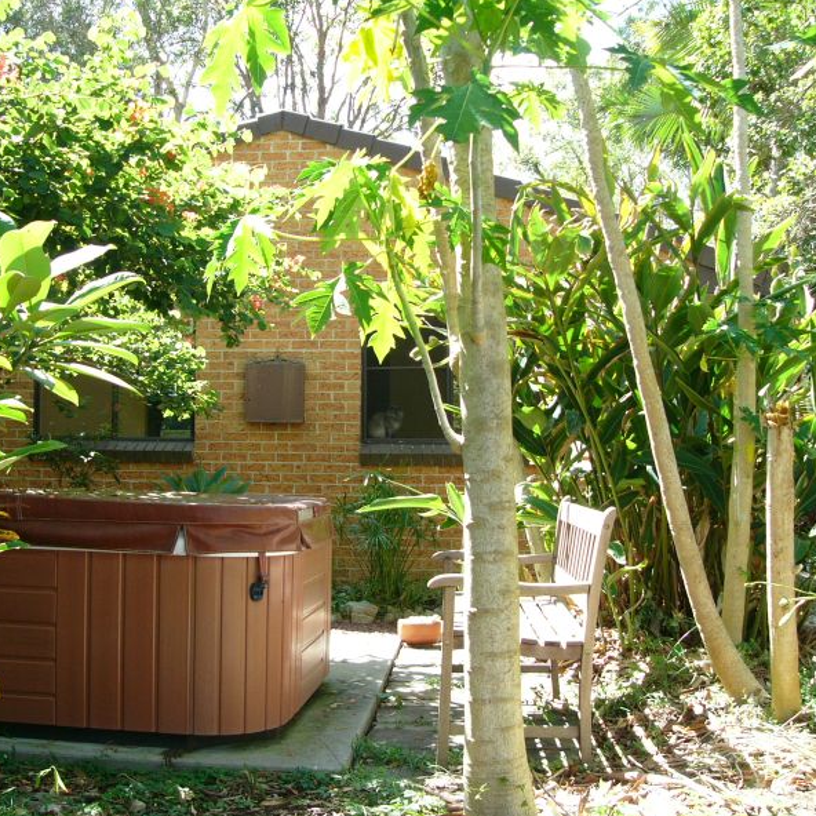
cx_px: 336
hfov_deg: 39.0
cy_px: 412
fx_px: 1147
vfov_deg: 39.2
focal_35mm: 43
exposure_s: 1/100
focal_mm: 6
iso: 75
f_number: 2.8
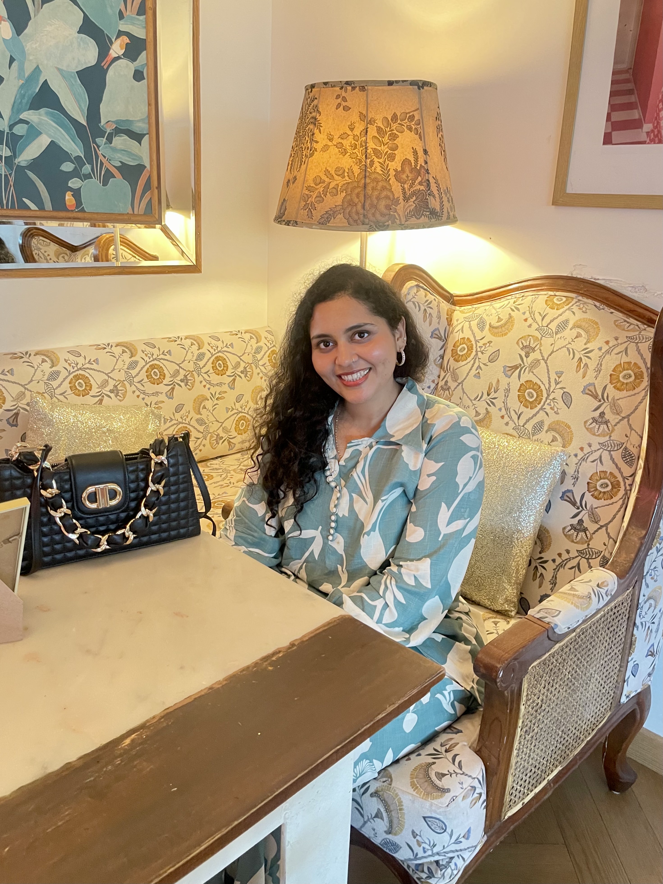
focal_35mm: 25
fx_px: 638
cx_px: 332
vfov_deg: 69.4
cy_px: 442
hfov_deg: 54.9
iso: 500
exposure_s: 1/25
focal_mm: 5.1
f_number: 1.6
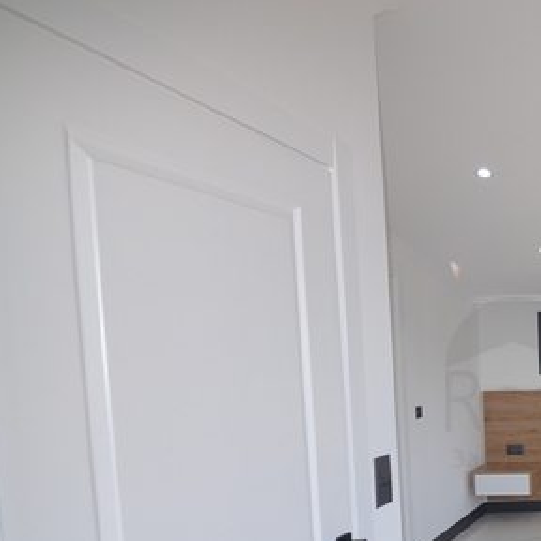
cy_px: 387
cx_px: 673
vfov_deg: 49.6
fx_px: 566
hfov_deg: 36.8
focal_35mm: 32
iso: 400
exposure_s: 1/80
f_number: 7.1
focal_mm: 10
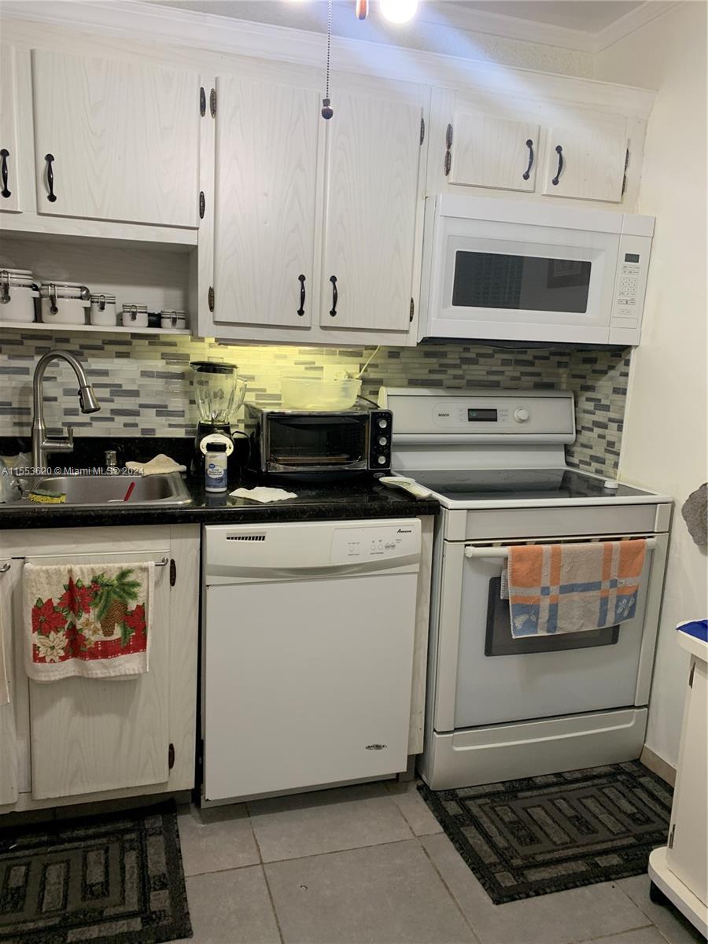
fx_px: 709
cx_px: 354
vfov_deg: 67.3
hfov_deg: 53.1
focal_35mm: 26
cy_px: 472
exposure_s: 1/60
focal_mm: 4.25
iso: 64
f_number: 1.8
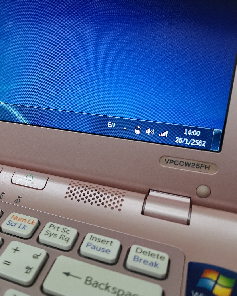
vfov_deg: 50.3
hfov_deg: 39.4
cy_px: 148
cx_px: 45
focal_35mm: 36
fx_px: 316
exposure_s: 1/100
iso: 250
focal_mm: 3.95
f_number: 1.8
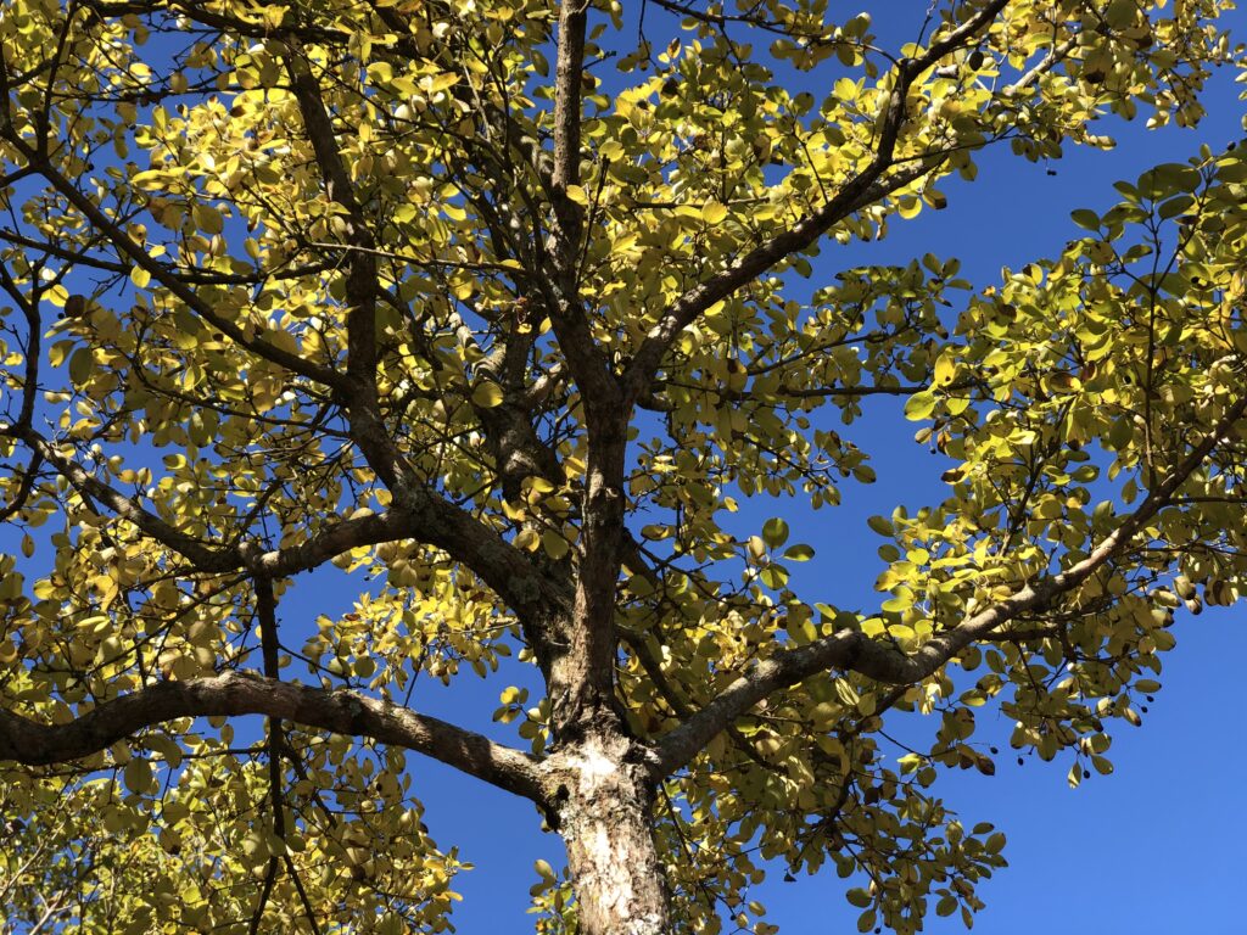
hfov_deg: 36.8
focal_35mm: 52
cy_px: 468
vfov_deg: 28.0
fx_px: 1873
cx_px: 624
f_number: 2.4
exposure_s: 1/361
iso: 16
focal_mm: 6
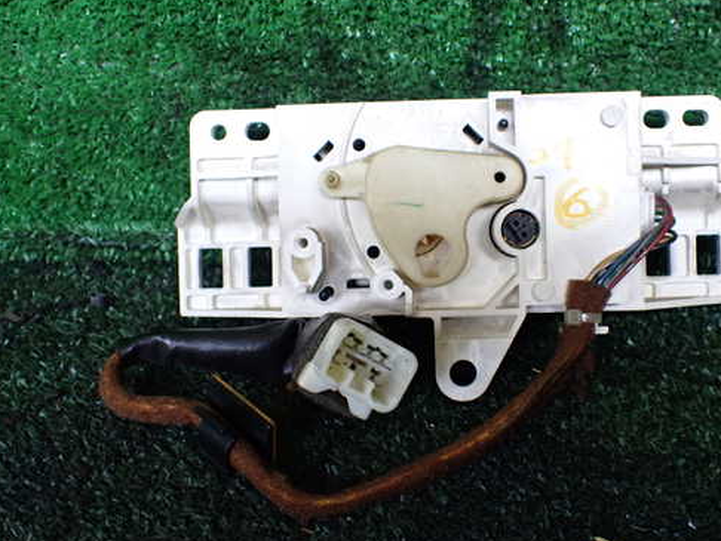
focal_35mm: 37
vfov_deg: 38.7
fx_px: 771
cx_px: 430
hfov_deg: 49.8
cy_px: 277
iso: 250
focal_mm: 5.4
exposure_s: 1/125
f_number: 2.3
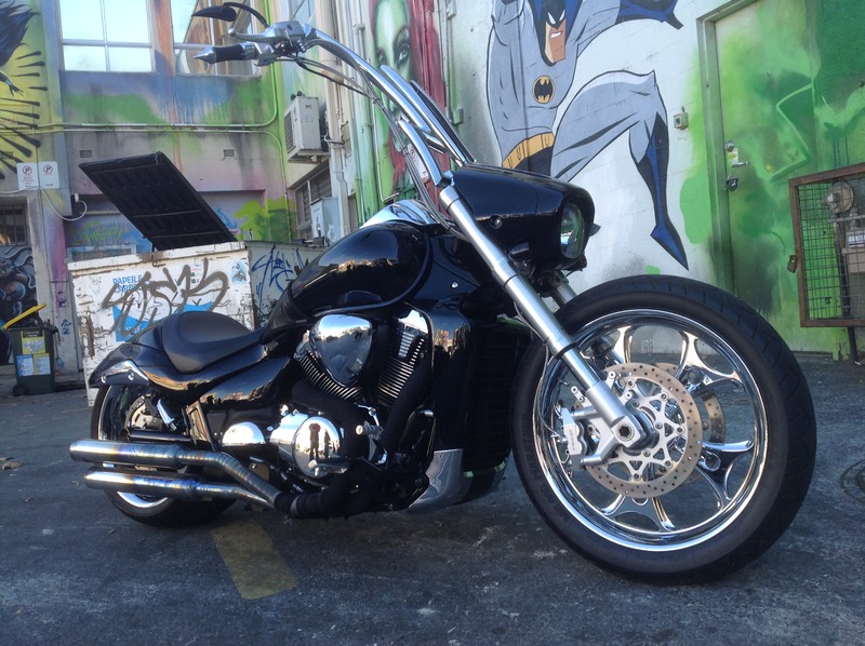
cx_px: 432
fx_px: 874
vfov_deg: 40.6
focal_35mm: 35
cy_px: 323
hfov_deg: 52.7
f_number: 2.4
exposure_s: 1/158
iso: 50
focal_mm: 4.28
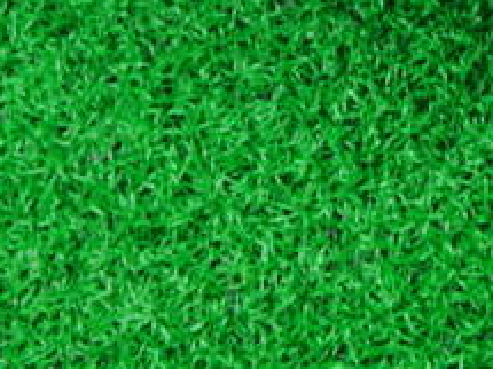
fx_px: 1566
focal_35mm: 110
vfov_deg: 13.0
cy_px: -115
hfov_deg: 17.6
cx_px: 465
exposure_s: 1/25
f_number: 3.6
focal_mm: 6.42
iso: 400
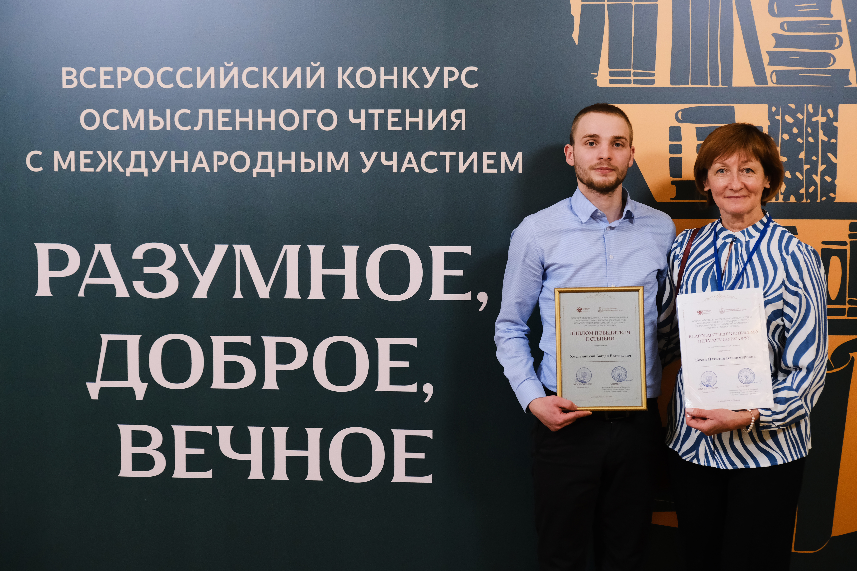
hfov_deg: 41.9
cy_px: 286
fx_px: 1119
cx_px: 428
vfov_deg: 28.6
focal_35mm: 47
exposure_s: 1/180
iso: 1600
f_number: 3.6
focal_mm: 31.5
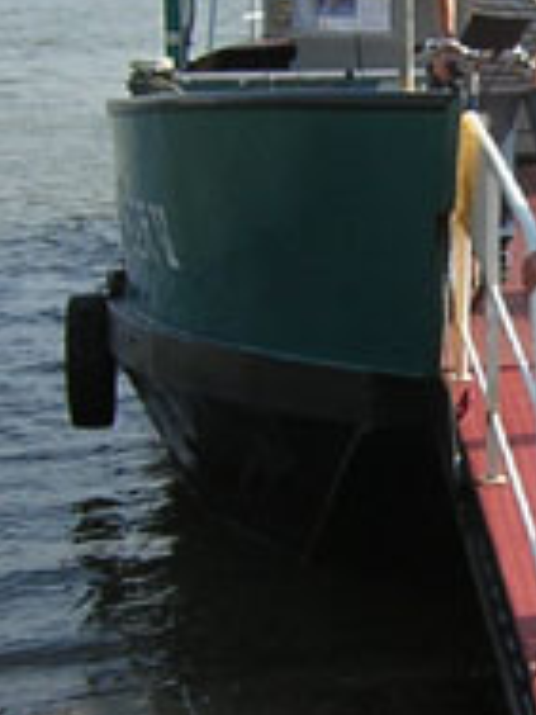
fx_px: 2374
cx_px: 456
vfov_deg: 17.1
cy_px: 327
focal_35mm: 115
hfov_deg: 12.8
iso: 100
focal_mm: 4.7
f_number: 5.2
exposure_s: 1/285
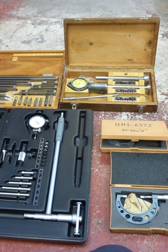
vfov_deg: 46.4
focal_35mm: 42
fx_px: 294
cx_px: 63
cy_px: 125
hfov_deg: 31.8
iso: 400
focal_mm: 5.4
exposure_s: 1/20
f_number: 3.6
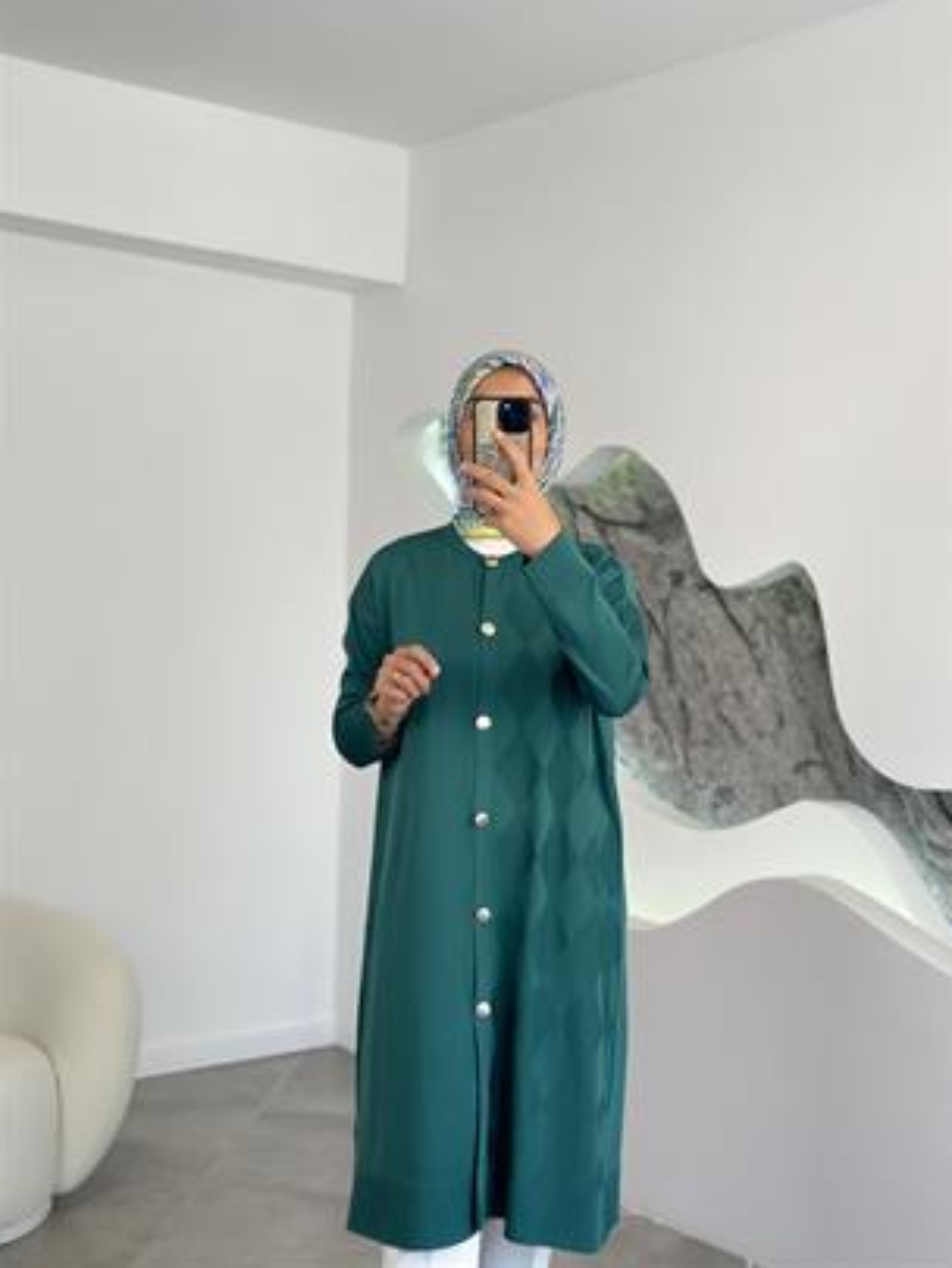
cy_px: 625
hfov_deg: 29.7
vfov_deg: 38.9
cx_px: 482
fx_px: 1796
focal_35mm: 49
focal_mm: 6.86
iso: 80
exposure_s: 1/244
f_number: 1.78
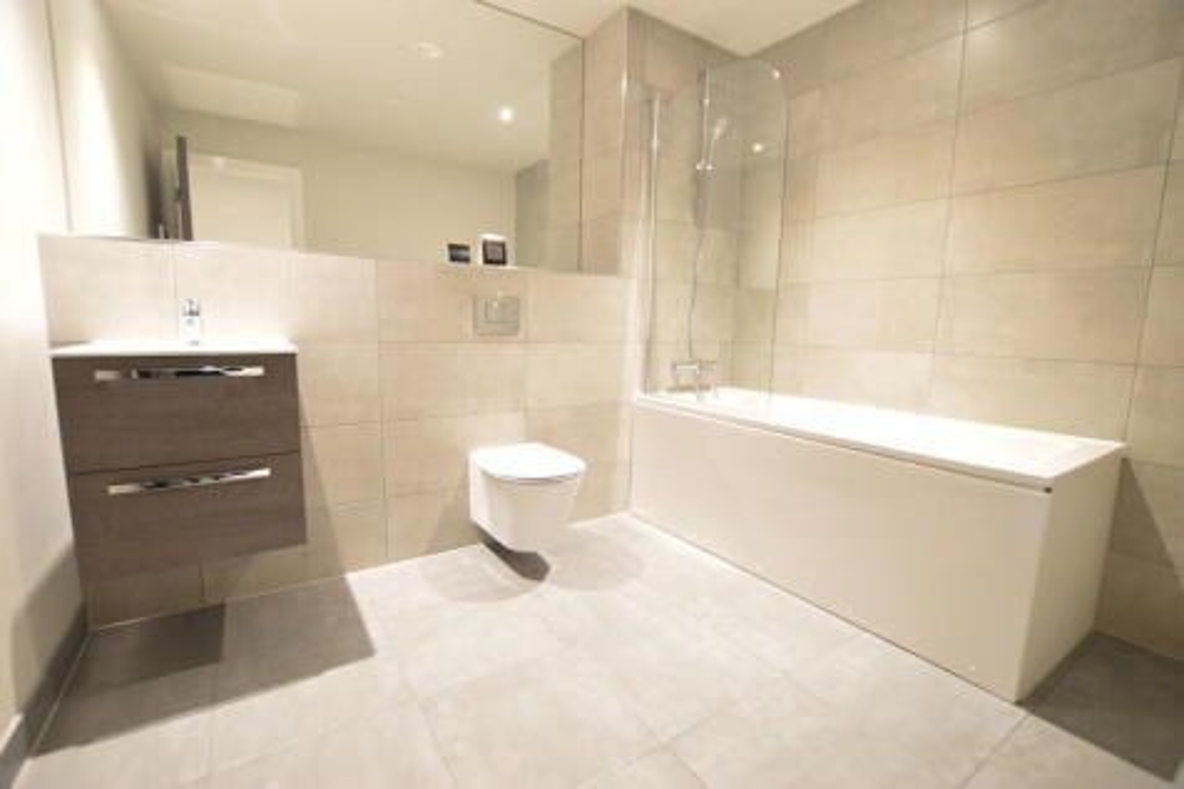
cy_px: 394
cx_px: 592
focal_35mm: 15
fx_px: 493
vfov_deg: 77.3
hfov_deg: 100.4
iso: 1250
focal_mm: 10
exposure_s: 1/15
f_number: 3.5
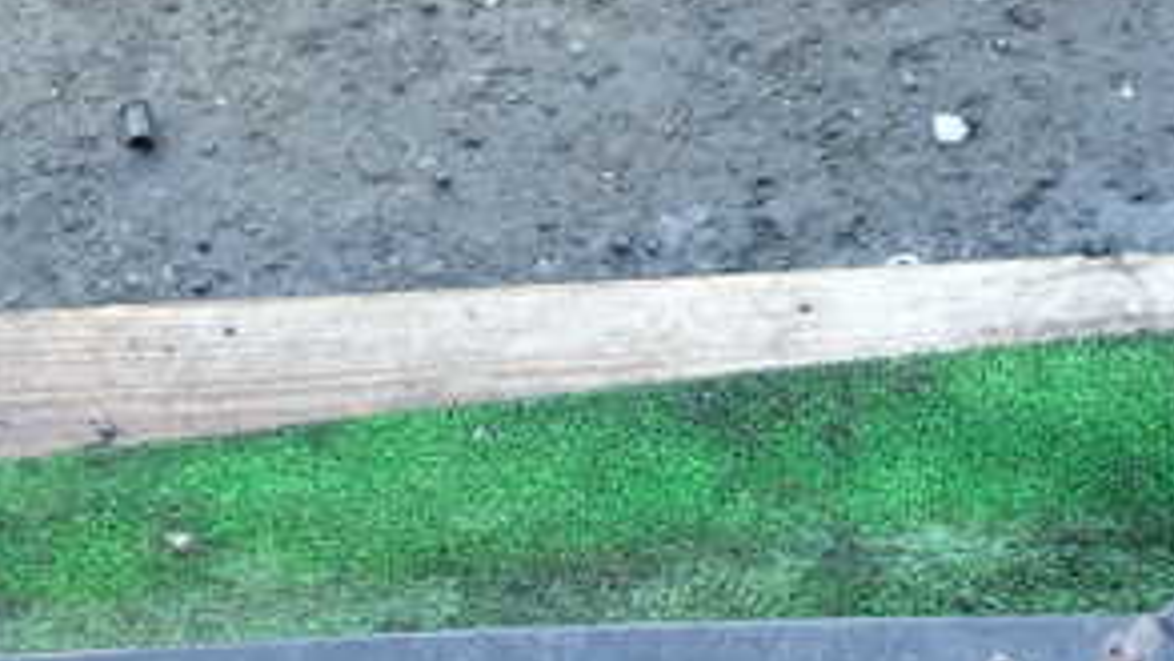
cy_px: 653
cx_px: 613
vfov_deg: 17.6
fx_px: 2086
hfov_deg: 31.4
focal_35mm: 67
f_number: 2.3
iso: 200
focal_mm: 5.4
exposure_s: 1/60
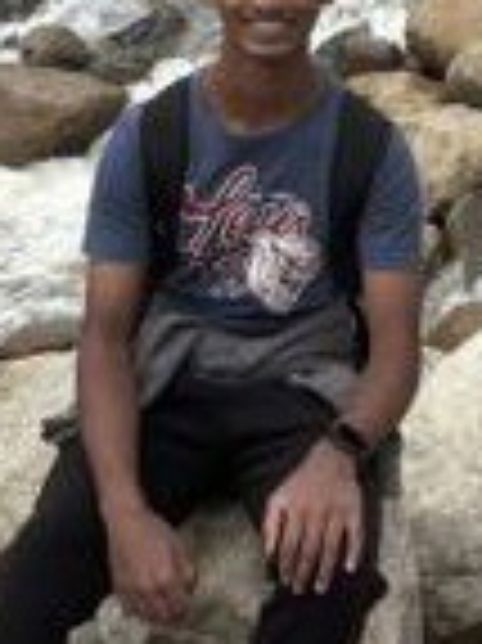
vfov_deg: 23.4
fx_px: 1487
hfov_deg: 18.4
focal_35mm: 80
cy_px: 0
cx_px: 284
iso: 50
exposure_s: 1/2141
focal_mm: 5.96
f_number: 1.6
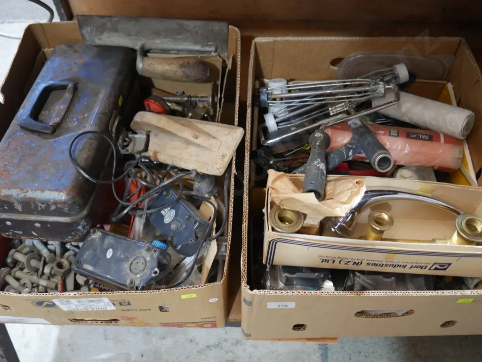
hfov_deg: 49.0
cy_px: 181
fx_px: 529
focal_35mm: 38
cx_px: 241
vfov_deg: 37.8
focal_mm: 19
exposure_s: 1/60
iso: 1250
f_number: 4.5
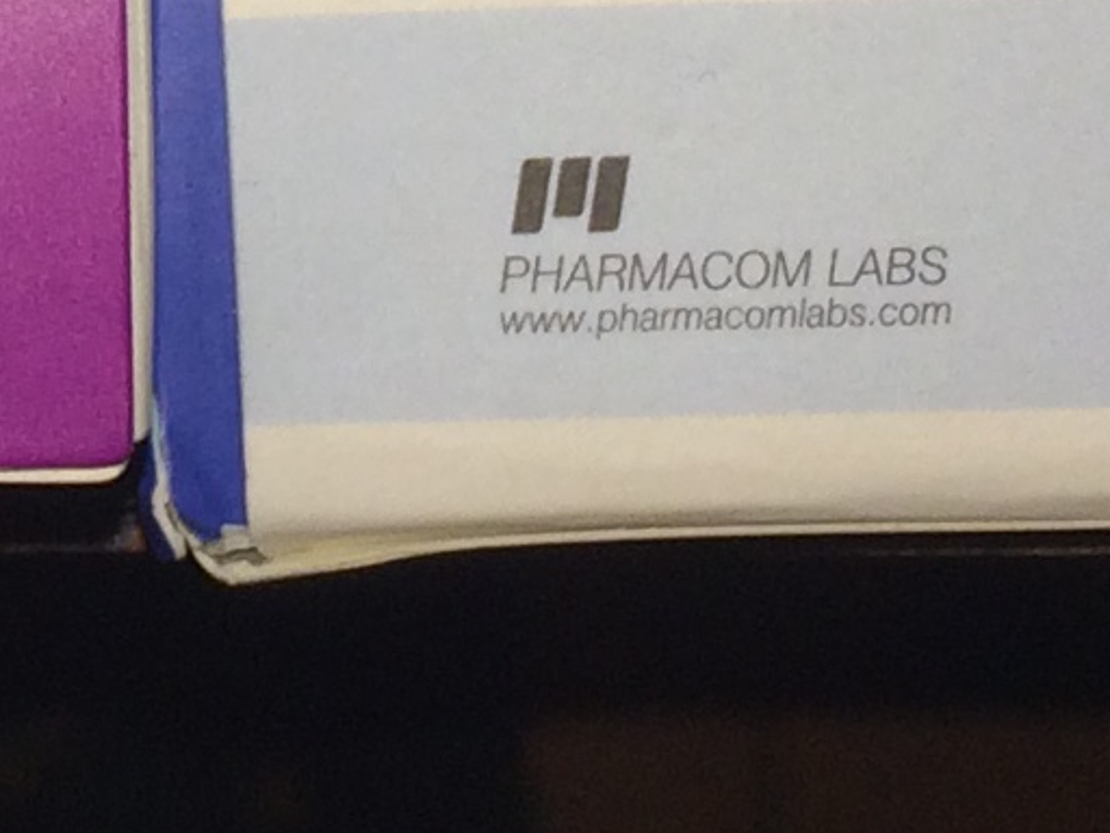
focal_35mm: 185
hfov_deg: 10.5
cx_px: -301
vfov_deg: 7.3
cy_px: -1518
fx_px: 5932
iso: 32
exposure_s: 1/136
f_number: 2.2
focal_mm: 4.15
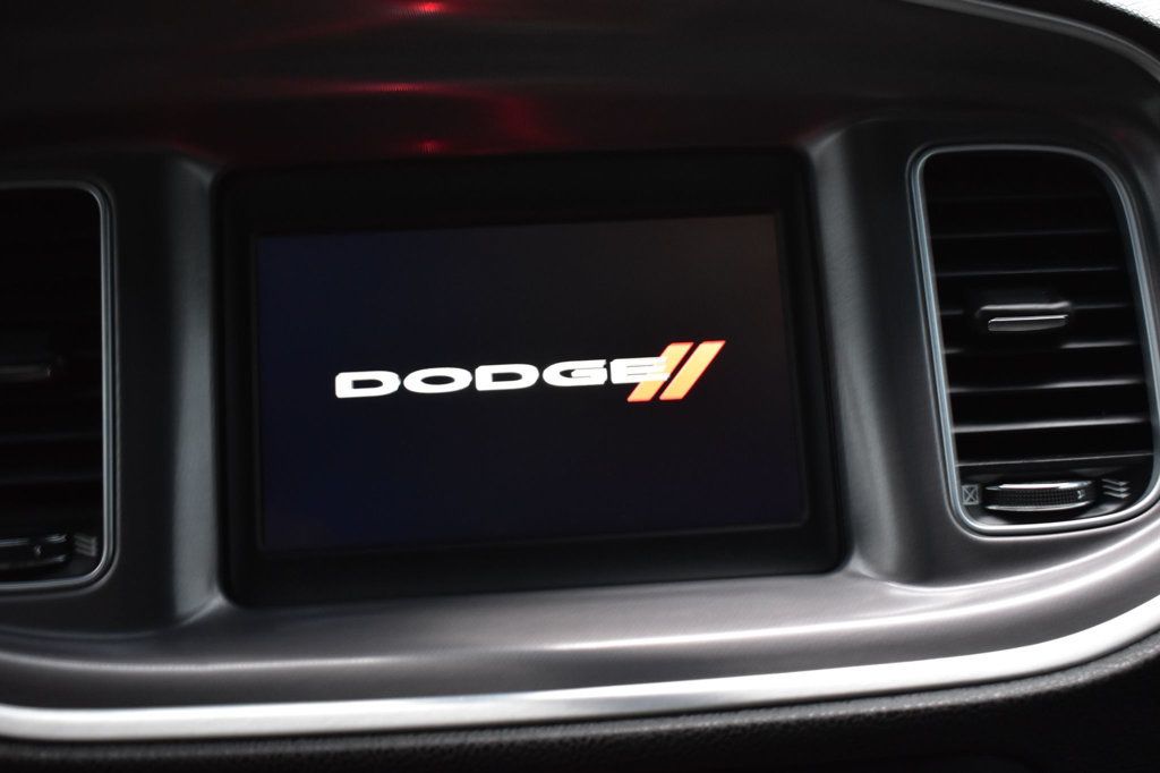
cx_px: 580
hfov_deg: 41.1
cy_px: 386
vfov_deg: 28.1
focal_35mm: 48
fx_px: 1546
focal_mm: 32
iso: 1600
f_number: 4.5
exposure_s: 1/10
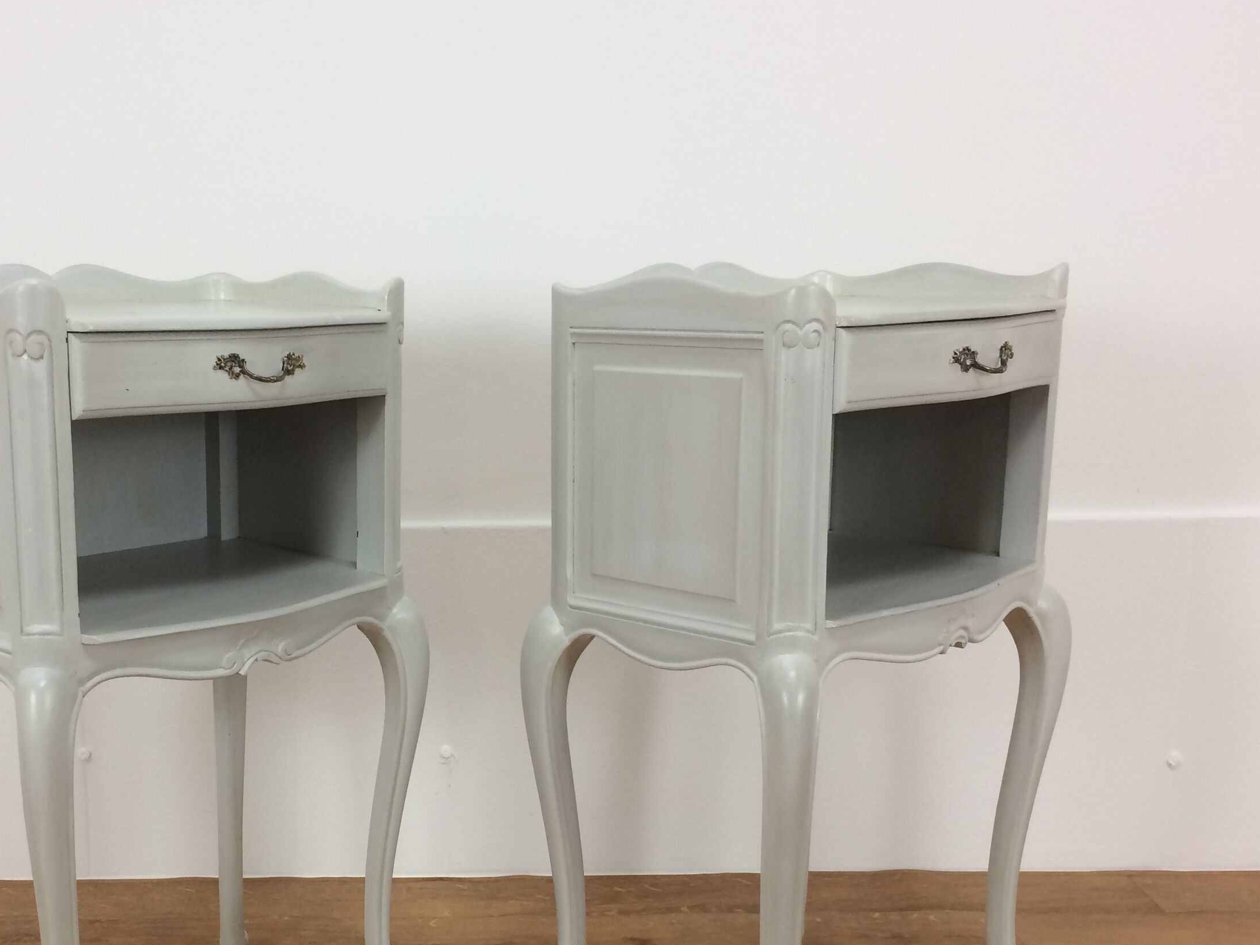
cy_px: 632
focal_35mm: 43
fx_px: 1565
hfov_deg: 43.4
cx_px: 445
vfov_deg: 33.3
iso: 32
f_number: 2.2
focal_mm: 4.15
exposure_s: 1/33
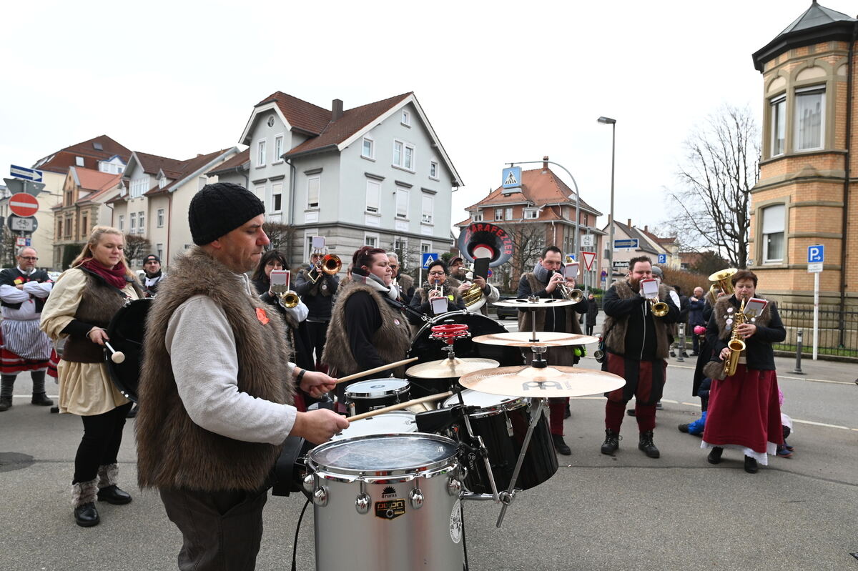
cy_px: 286
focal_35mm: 20
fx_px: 476
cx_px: 429
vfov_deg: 61.9
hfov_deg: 84.0
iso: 400
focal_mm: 20
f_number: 5.6
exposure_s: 1/160
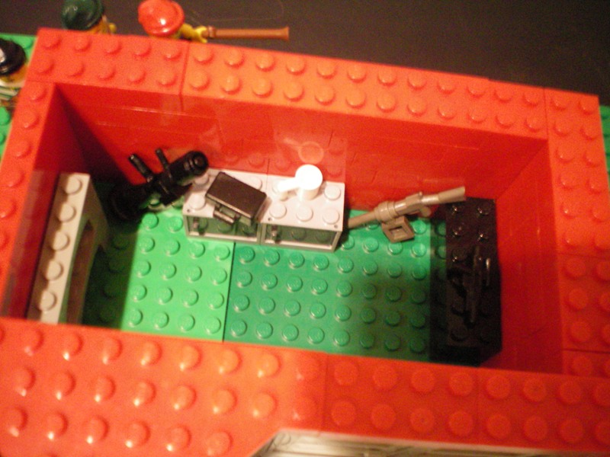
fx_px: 670
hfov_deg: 49.0
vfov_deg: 37.7
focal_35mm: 38
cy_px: 228
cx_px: 305
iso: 400
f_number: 3.1
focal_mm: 6.3
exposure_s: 1/8
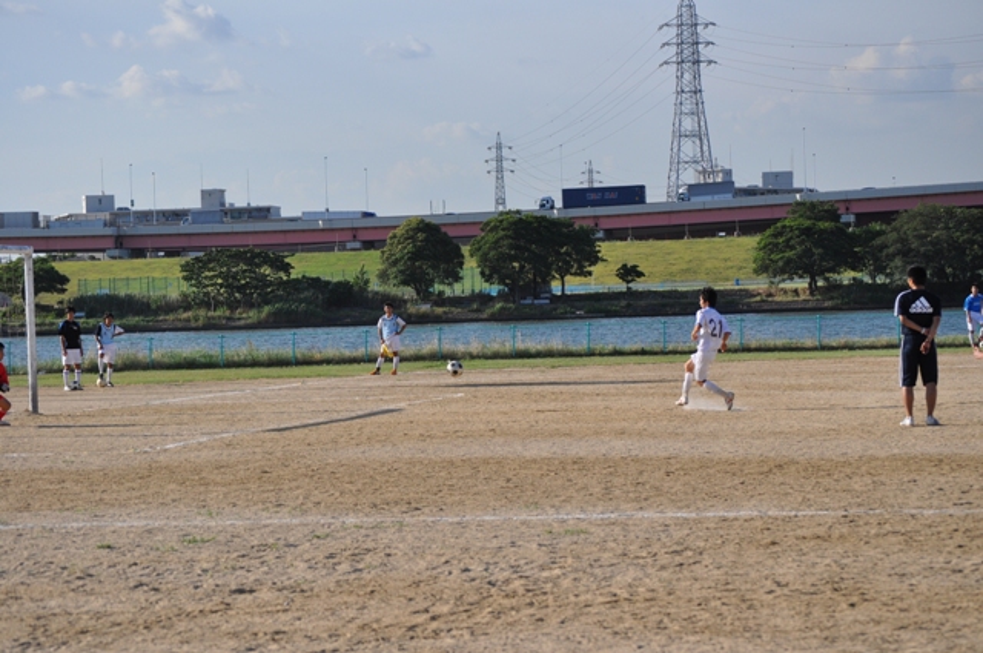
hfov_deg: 18.9
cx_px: 492
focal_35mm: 108
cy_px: 326
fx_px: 2945
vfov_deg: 12.6
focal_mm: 72
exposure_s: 1/1600
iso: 400
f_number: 6.3
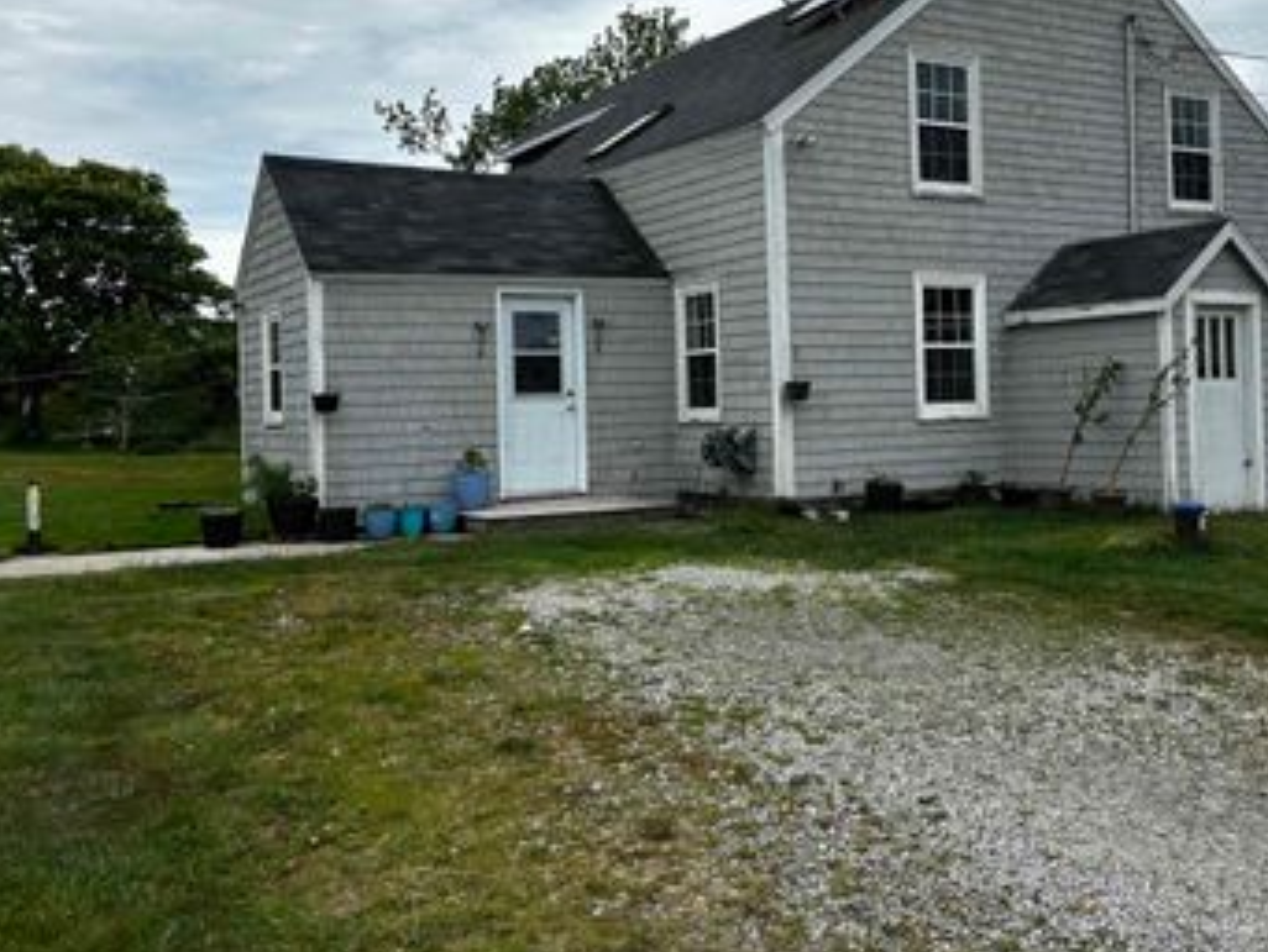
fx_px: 1393
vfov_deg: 37.6
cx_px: 860
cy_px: 365
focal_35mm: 38
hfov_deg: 48.0
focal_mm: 5.96
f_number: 1.6
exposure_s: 1/3650
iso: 50
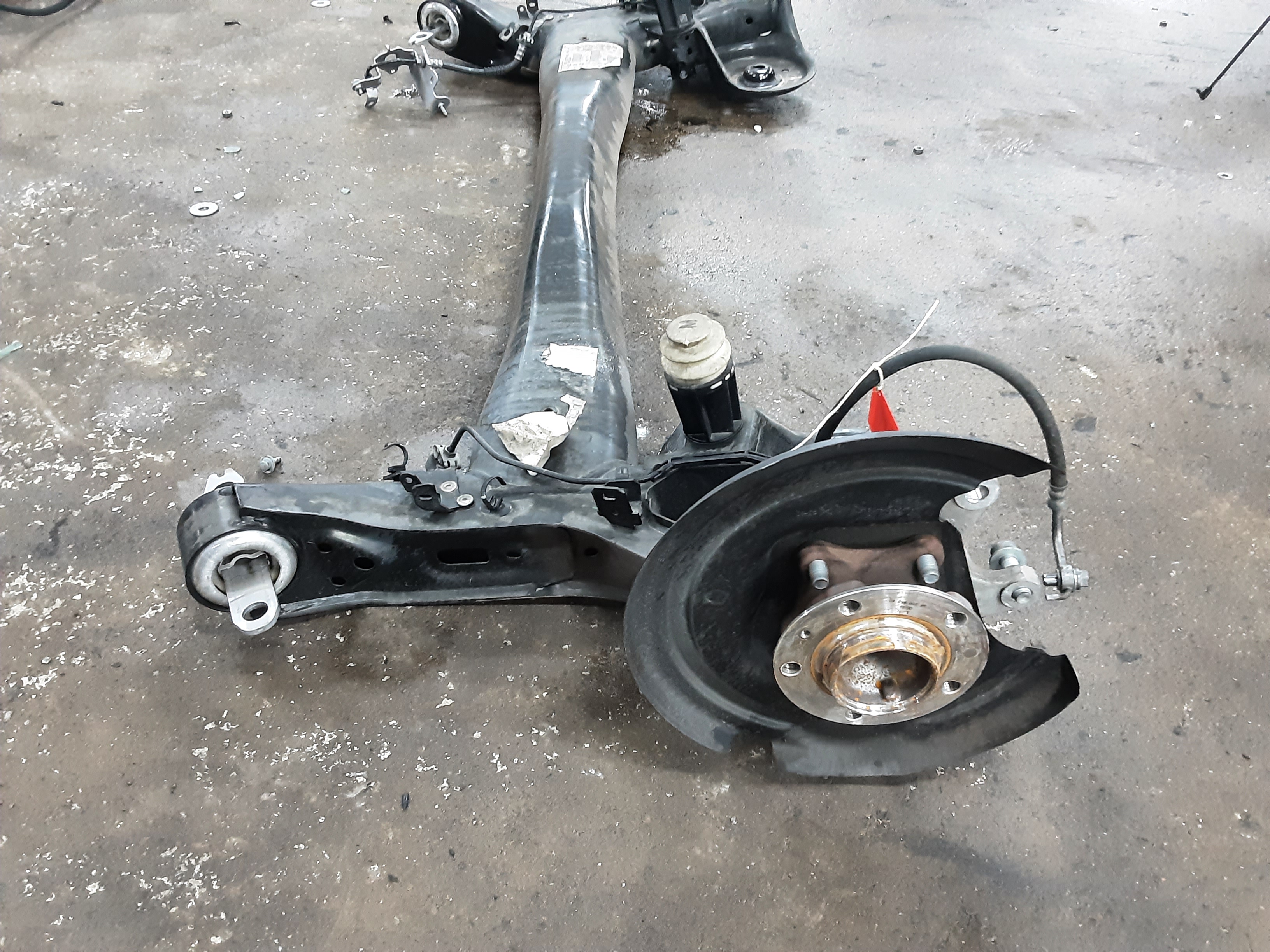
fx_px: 991
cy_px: 476
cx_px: 635
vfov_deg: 51.4
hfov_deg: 65.3
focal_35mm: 27
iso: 400
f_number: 1.9
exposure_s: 1/20
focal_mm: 2.91
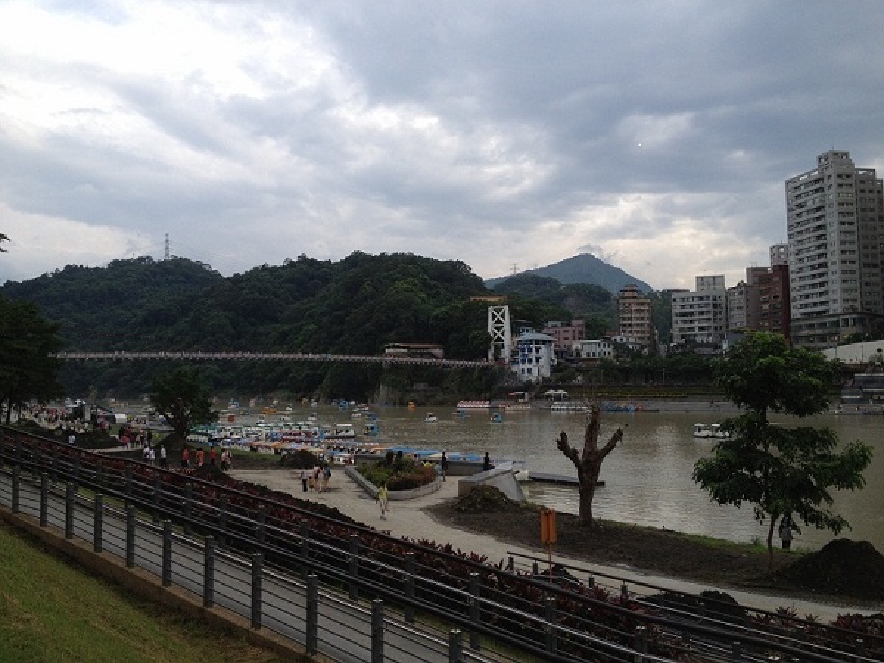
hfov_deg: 52.6
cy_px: 332
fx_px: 894
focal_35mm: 35
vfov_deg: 40.7
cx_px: 442
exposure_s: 1/863
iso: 64
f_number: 2.4
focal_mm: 4.28
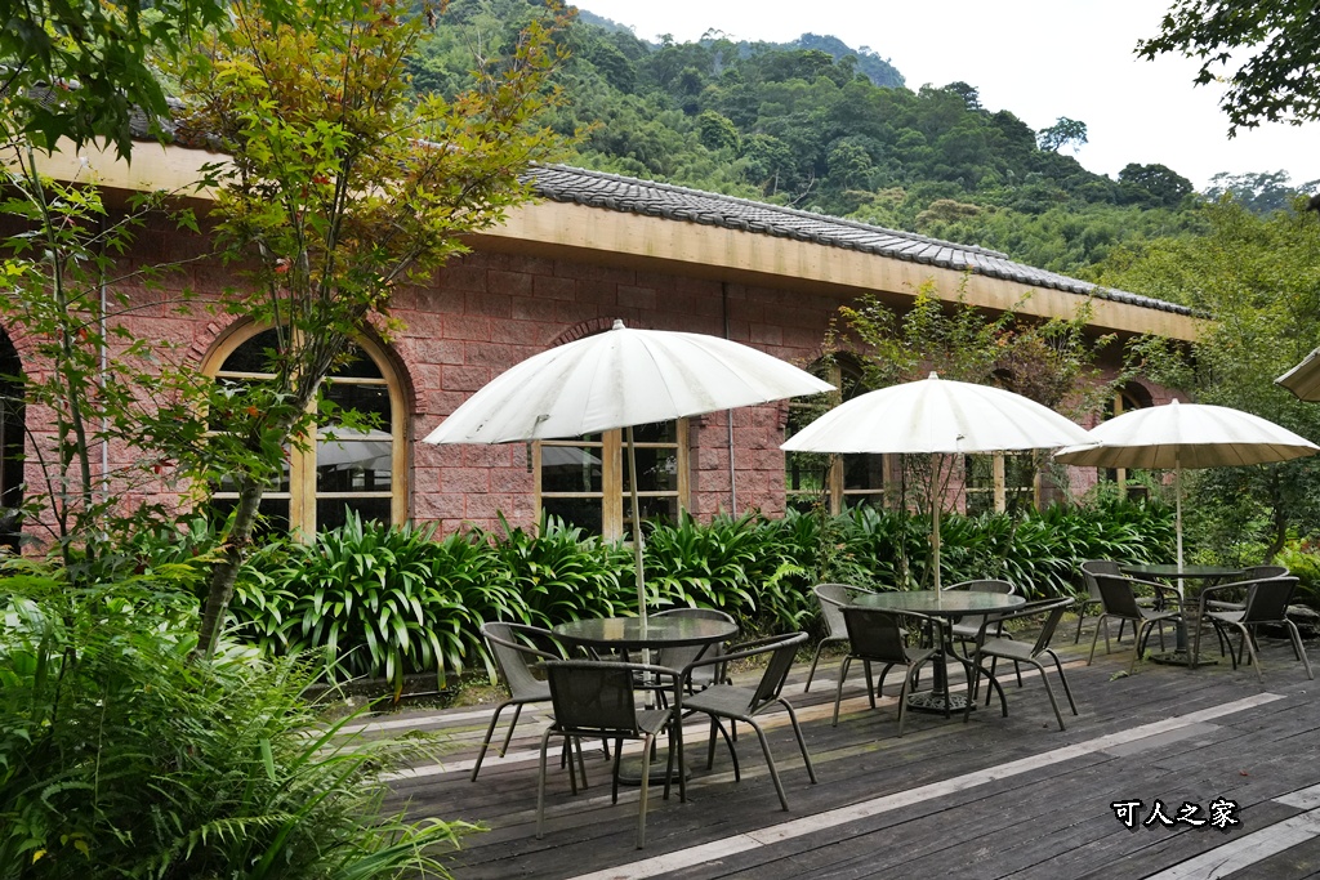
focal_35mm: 25
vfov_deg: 50.6
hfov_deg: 70.6
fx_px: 931
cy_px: 440
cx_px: 660
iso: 3200
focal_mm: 25.4
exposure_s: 1/2000
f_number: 7.1
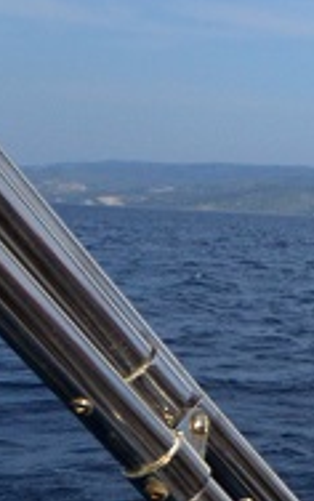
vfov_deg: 21.3
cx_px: 776
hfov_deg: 11.1
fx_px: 1324
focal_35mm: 97
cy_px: 172
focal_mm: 12
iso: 640
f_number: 4
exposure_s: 1/8000
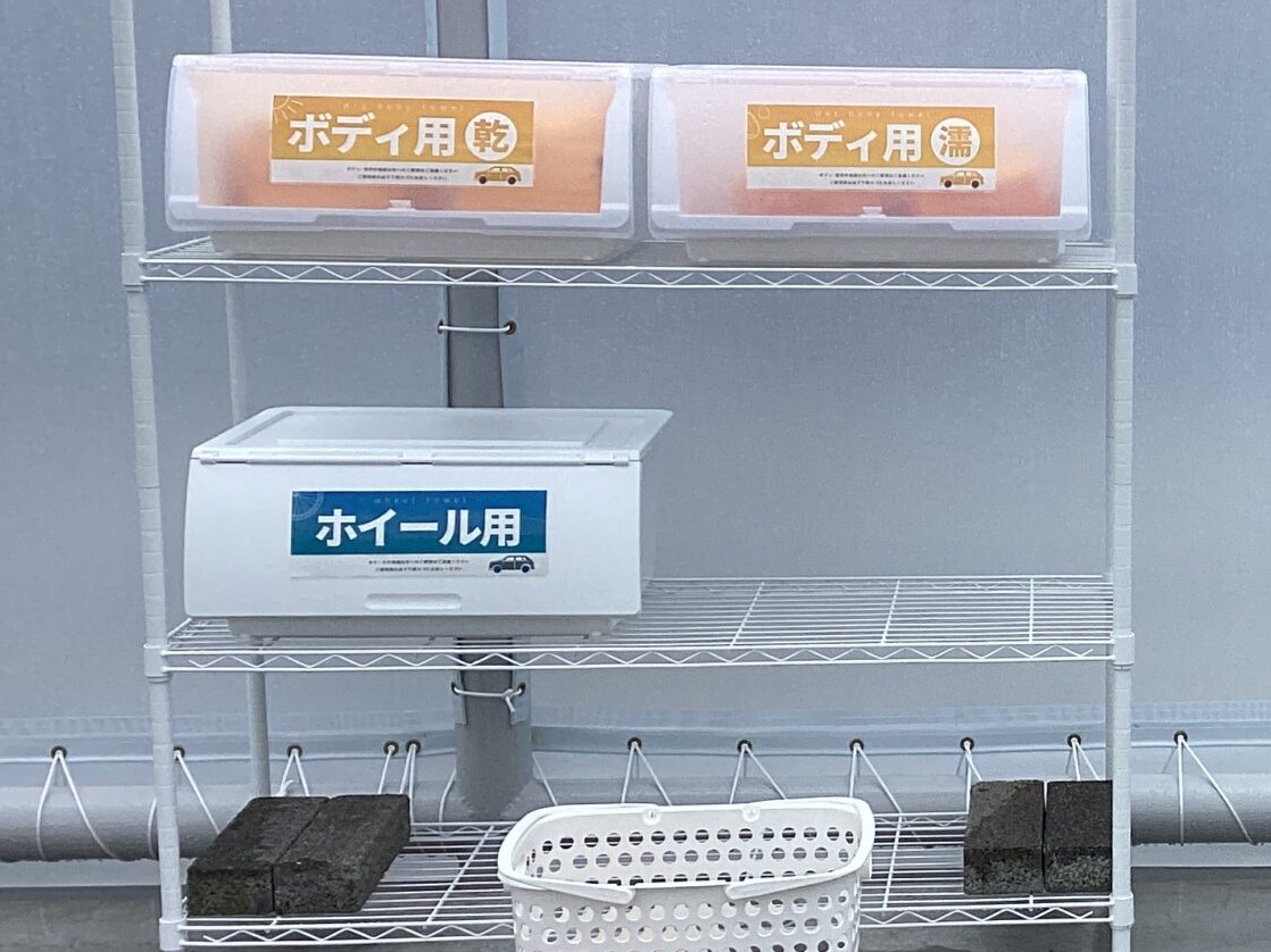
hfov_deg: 25.9
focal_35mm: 71
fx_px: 2606
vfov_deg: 20.7
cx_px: 1299
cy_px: 466
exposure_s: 1/512
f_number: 2.4
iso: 25
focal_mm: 3.3
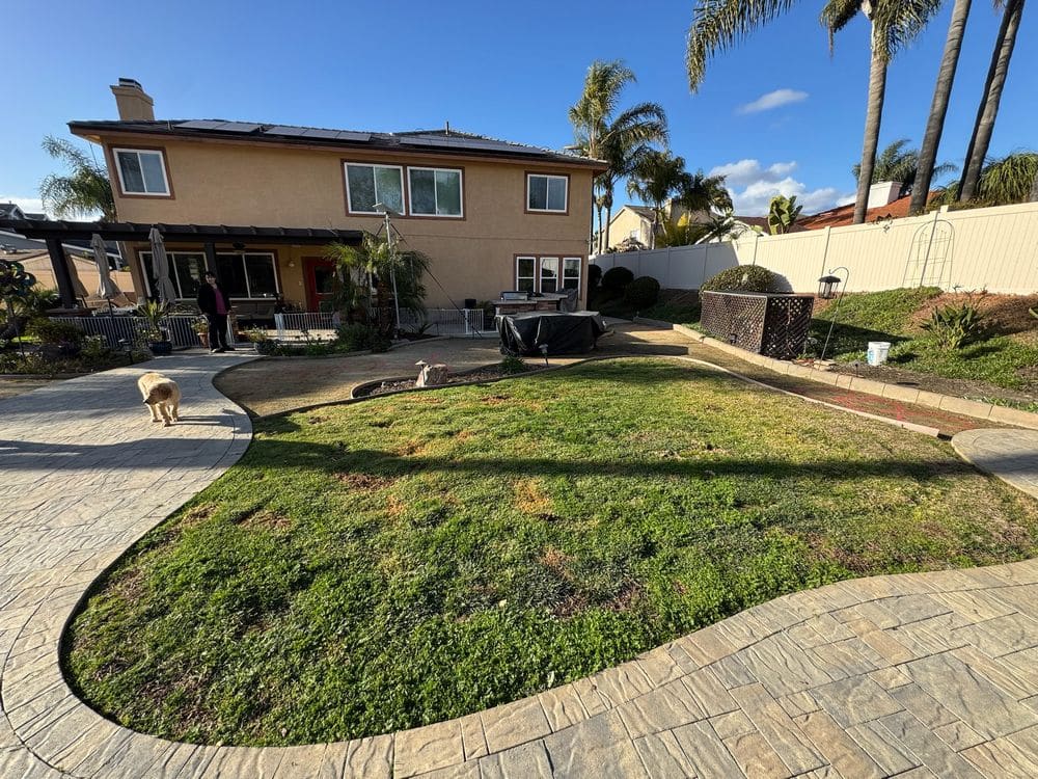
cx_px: 519
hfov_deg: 102.1
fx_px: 420
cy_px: 390
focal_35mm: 14
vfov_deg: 85.7
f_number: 2.2
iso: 40
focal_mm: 2.22
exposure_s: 1/631
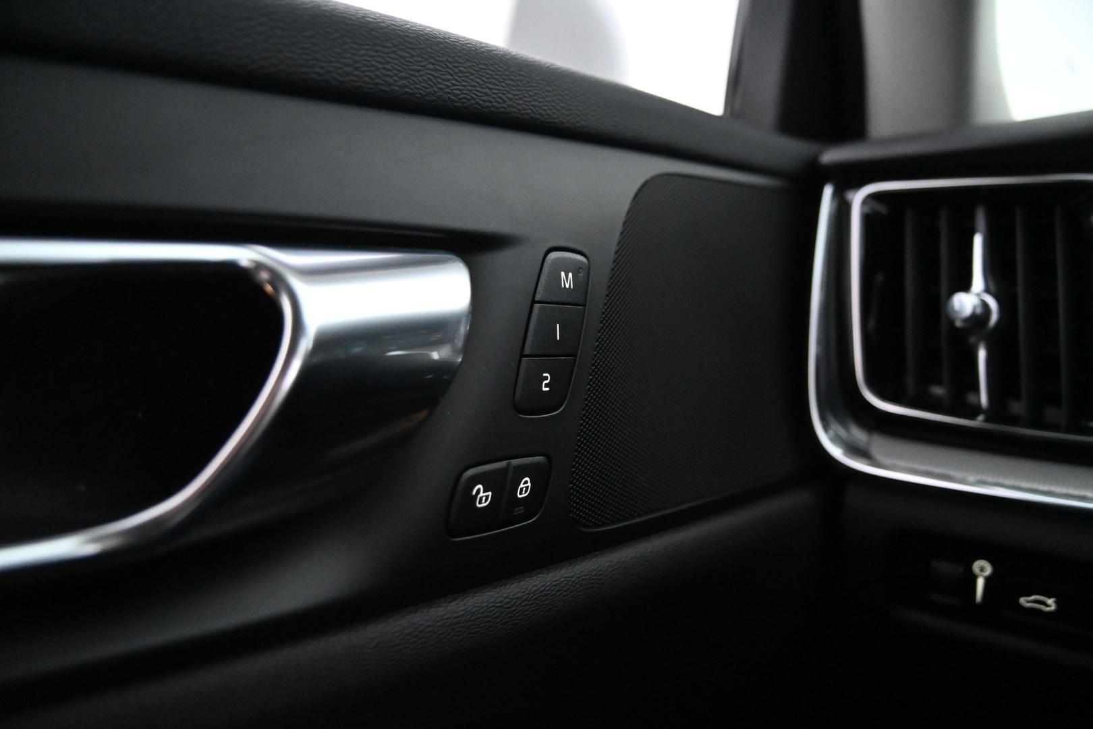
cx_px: 546
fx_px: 2277
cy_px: 364
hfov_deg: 27.0
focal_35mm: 75
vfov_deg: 18.2
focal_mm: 50
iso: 5600
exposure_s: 1/80
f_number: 6.3
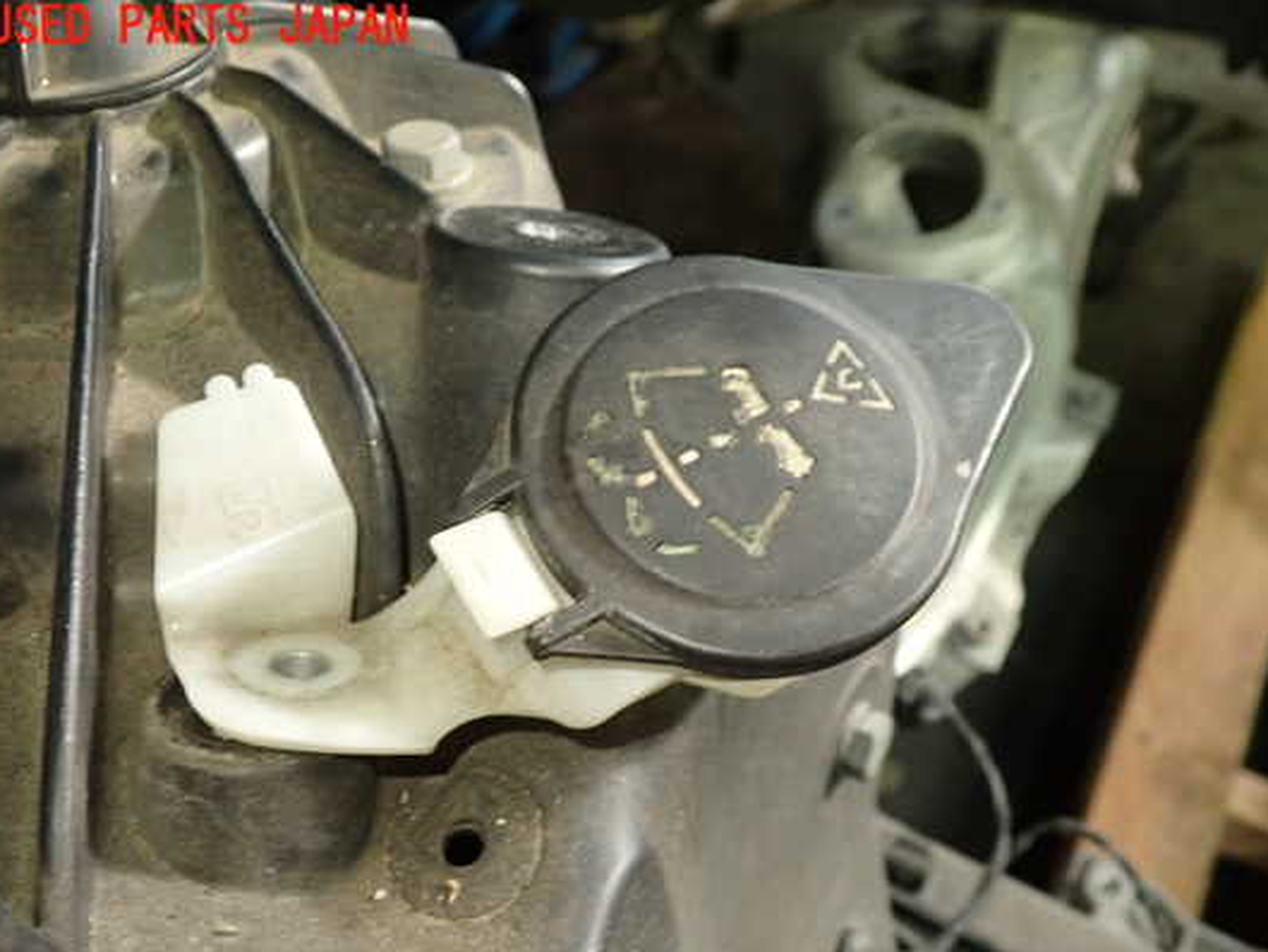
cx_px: 693
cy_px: 537
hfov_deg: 53.9
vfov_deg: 41.7
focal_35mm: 34
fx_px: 1246
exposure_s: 1/30
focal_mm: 5.4
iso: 320
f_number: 2.3
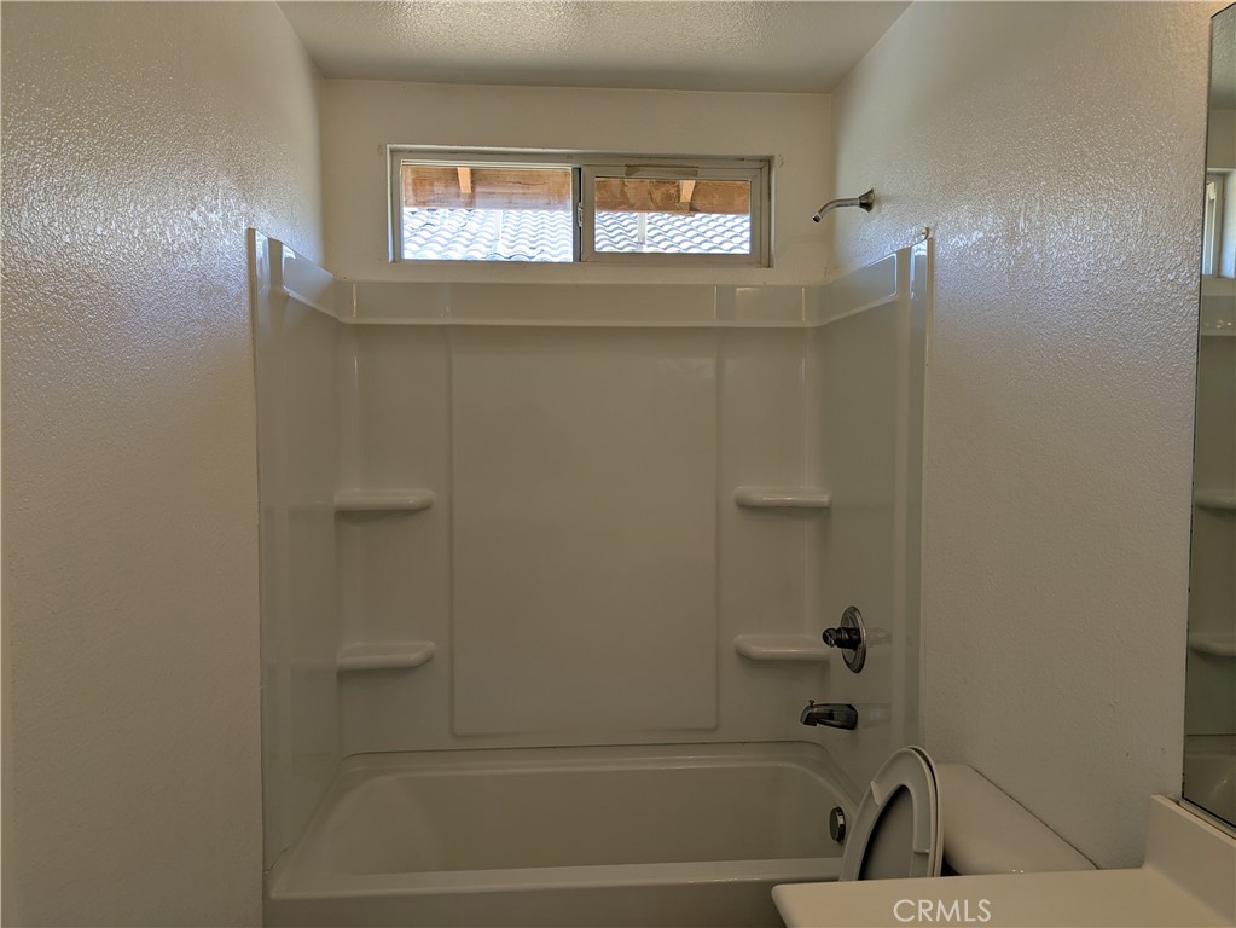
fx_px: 893
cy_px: 464
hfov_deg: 69.4
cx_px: 618
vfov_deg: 54.9
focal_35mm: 25
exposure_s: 1/126
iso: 43
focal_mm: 5.43
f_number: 1.89
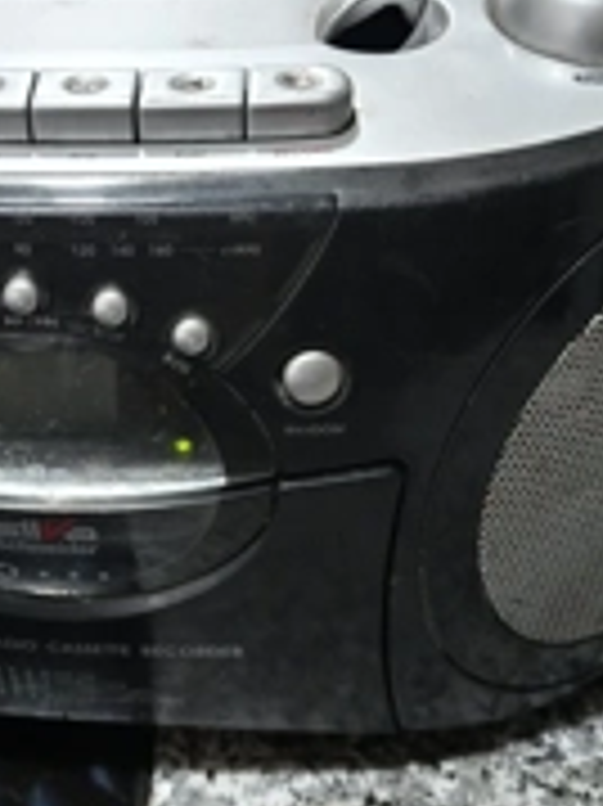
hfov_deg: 24.7
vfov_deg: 32.9
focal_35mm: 58
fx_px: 1349
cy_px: 261
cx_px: 99
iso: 393
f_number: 1.8
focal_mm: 4.75
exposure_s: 1/33.3
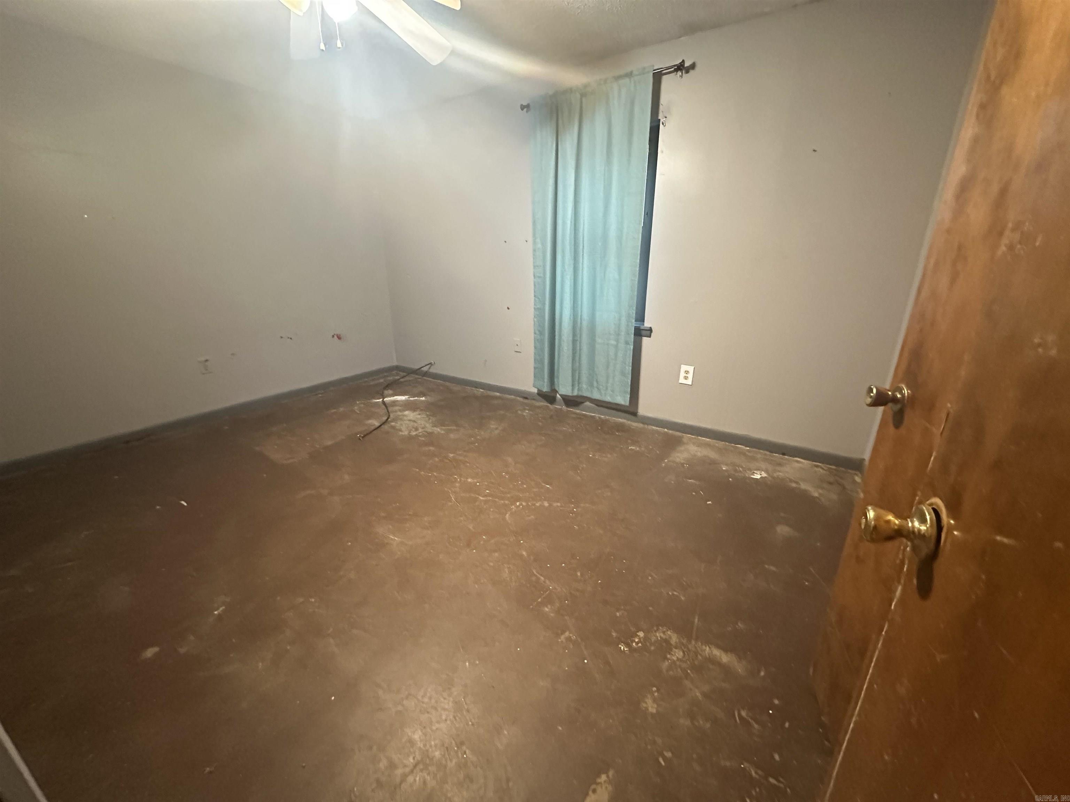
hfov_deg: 102.1
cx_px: 535
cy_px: 401
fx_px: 433
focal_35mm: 14
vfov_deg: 85.7
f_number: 2.2
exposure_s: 1/60
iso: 1250
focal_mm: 2.22
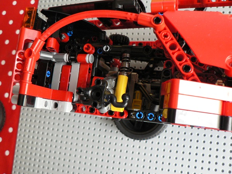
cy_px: 87
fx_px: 241
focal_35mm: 36
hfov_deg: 51.4
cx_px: 116
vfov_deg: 39.7
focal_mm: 6
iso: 200
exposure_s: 1/25
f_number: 2.8
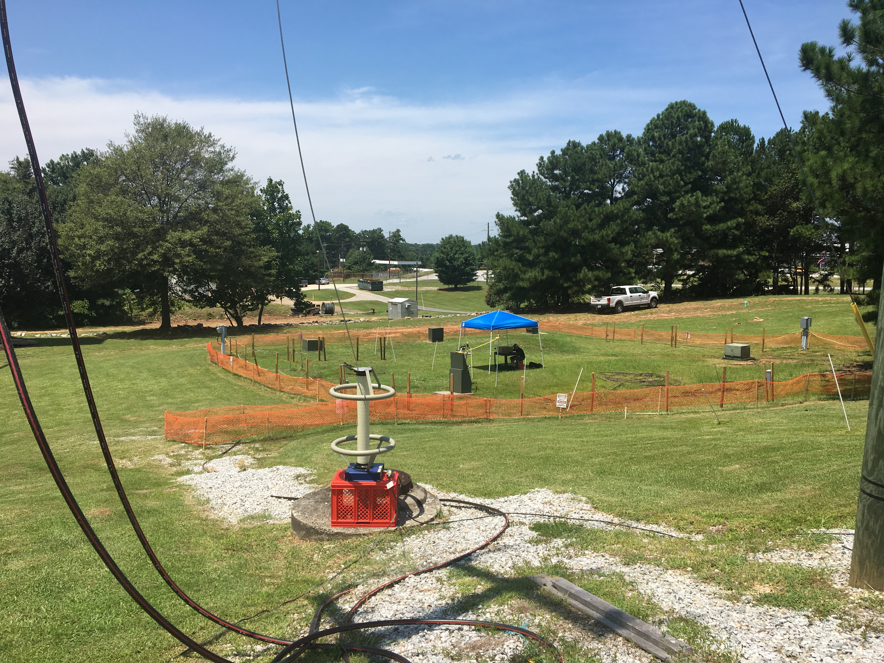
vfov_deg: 48.2
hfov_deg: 61.7
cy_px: 332
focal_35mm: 29
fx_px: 741
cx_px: 442
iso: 25
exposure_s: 1/1923
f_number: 2.2
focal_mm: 4.15
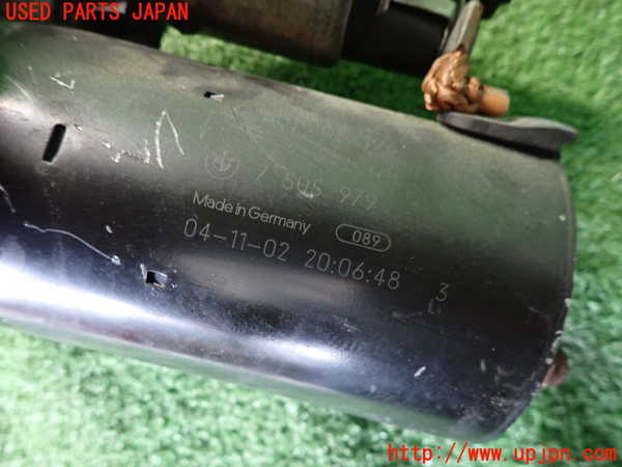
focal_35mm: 25
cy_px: 234
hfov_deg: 69.4
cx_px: 311
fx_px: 449
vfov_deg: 54.9
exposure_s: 1/10
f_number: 2
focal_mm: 4.5
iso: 800
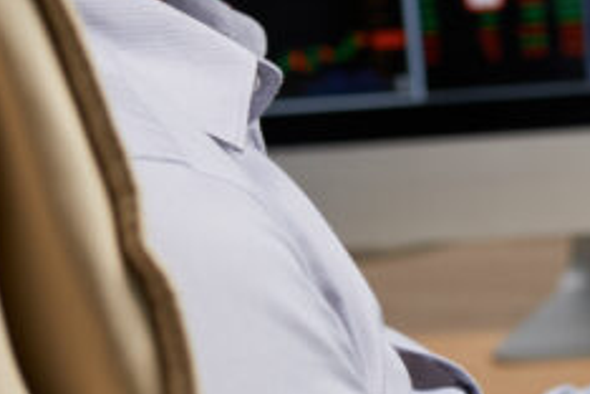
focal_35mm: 230
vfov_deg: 6.0
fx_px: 3769
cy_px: 133
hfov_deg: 8.8
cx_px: 751
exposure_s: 1/100
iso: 200
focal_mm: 70
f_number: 4.5
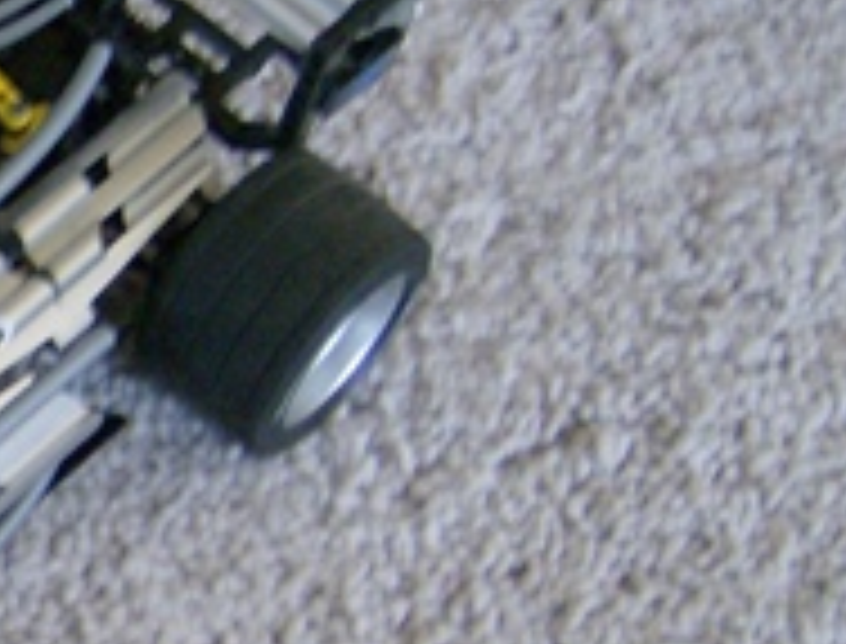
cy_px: 531
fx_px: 3292
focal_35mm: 134
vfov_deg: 11.1
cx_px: -598
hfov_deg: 13.4
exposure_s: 1/30.9
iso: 200
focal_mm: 6
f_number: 2.8
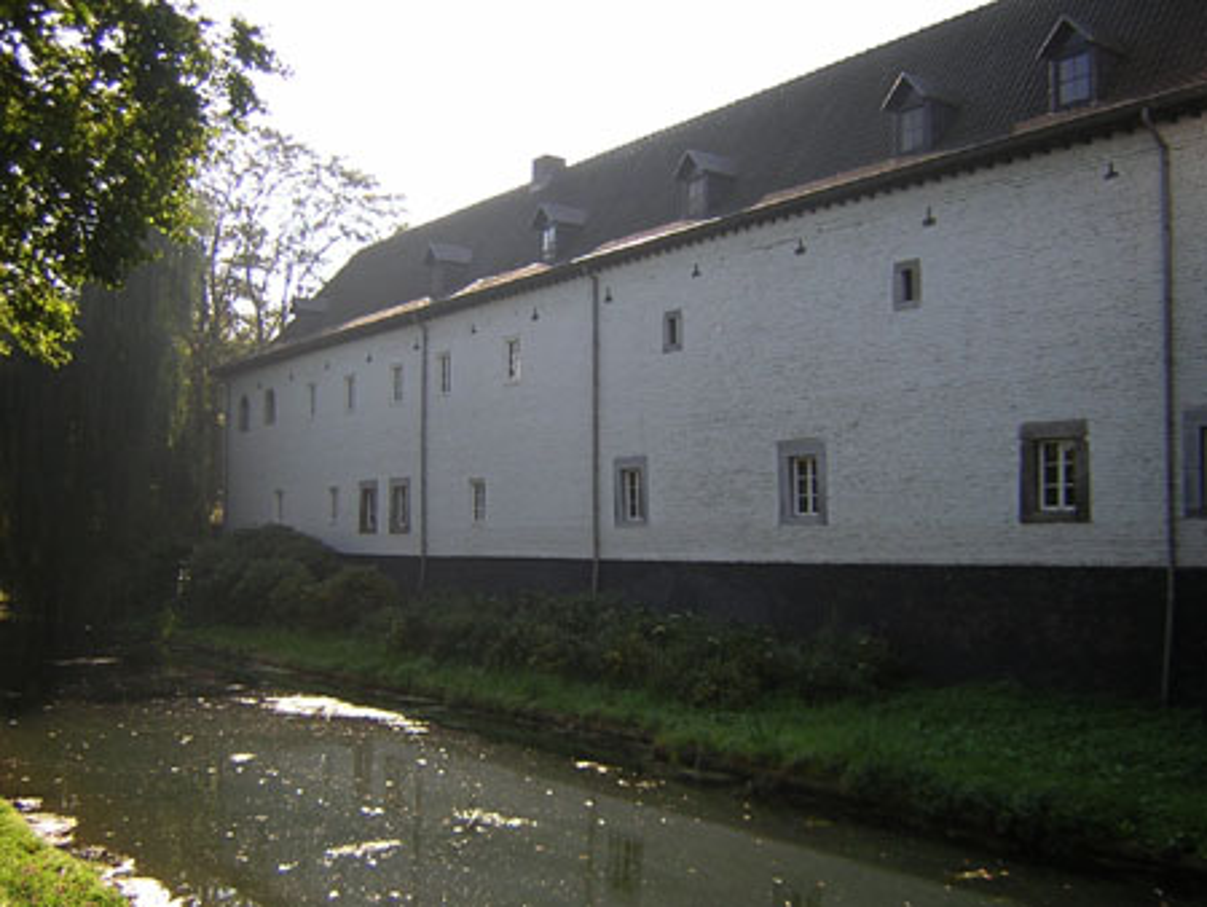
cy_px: 454
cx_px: 604
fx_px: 1256
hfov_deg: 51.3
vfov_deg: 39.7
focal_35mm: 36
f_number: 2.6
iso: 100
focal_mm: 4.7
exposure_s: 1/428
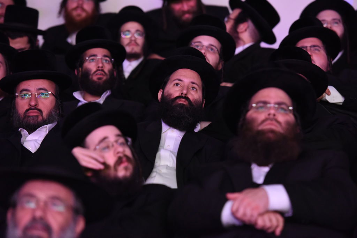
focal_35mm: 150
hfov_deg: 13.7
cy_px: 119
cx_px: 178
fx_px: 1488
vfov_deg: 9.2
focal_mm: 150
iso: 5000
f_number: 3.5
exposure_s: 1/20
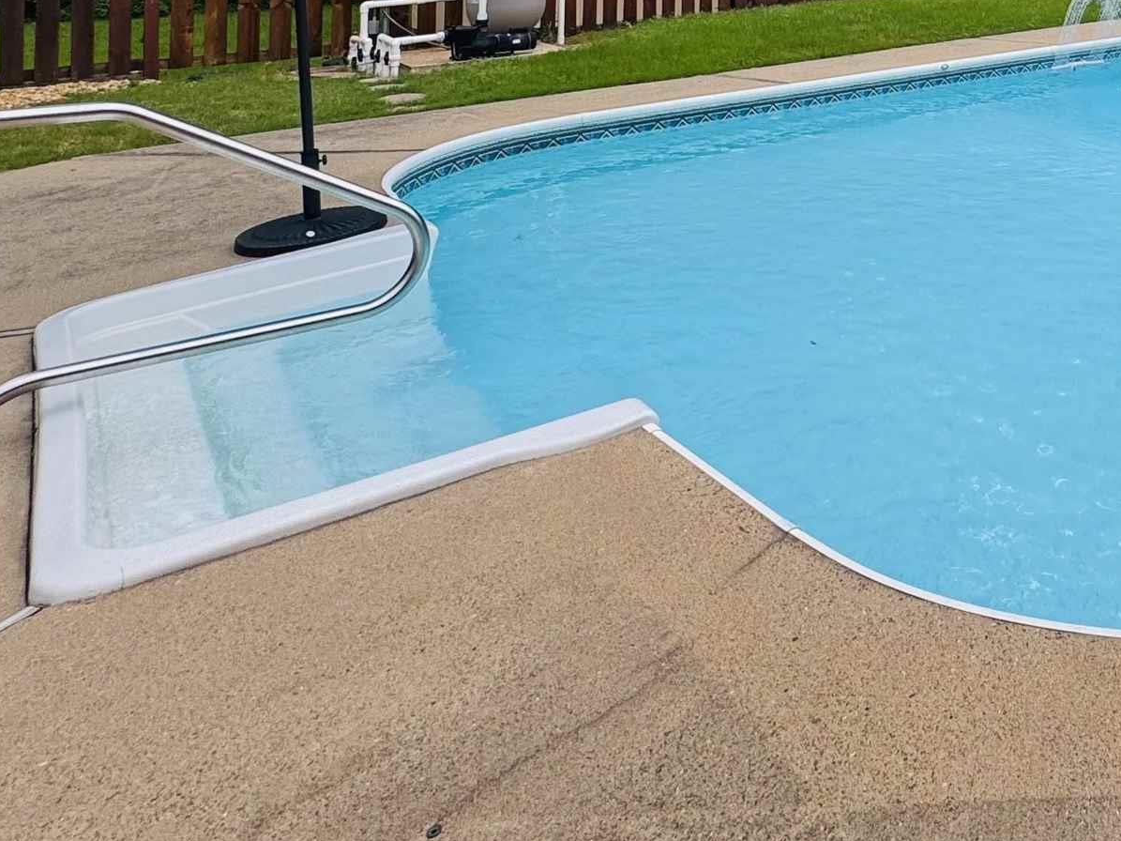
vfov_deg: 32.0
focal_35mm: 36
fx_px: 1166
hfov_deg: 44.0
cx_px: 1116
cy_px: -200
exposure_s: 1/224
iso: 40
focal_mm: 2.22
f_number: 2.2
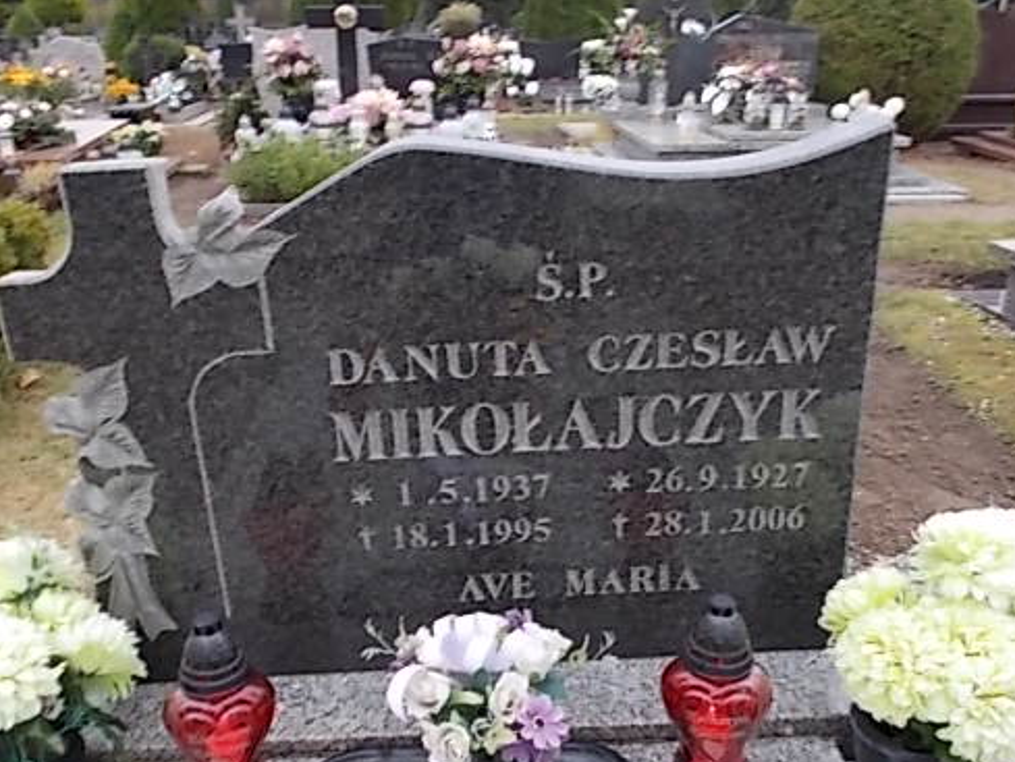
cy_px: 459
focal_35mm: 34
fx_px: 997
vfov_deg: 41.6
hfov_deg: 53.9
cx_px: 496
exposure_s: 1/25
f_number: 3.2
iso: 80
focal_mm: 4.6
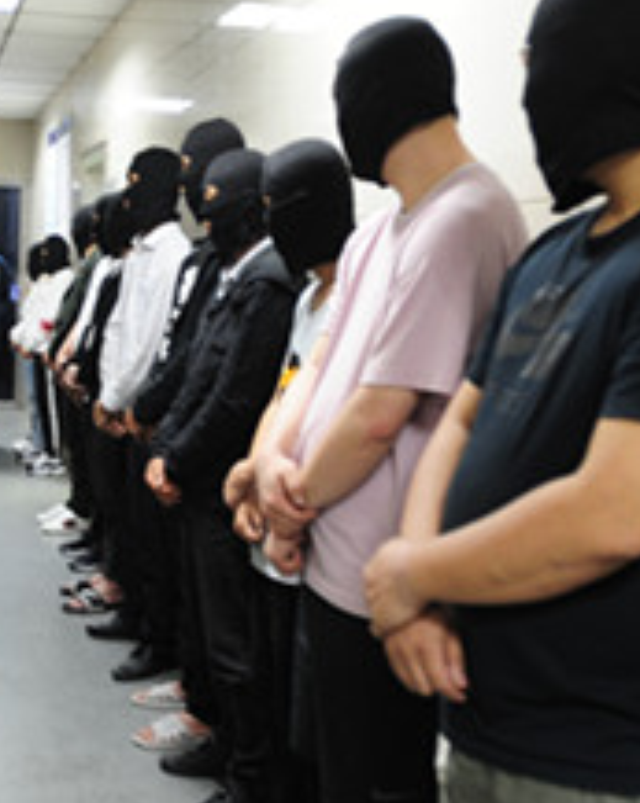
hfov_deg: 28.1
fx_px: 1258
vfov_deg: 35.4
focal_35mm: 53
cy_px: 363
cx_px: 161
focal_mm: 19
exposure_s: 1/15
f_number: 2.8
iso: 800
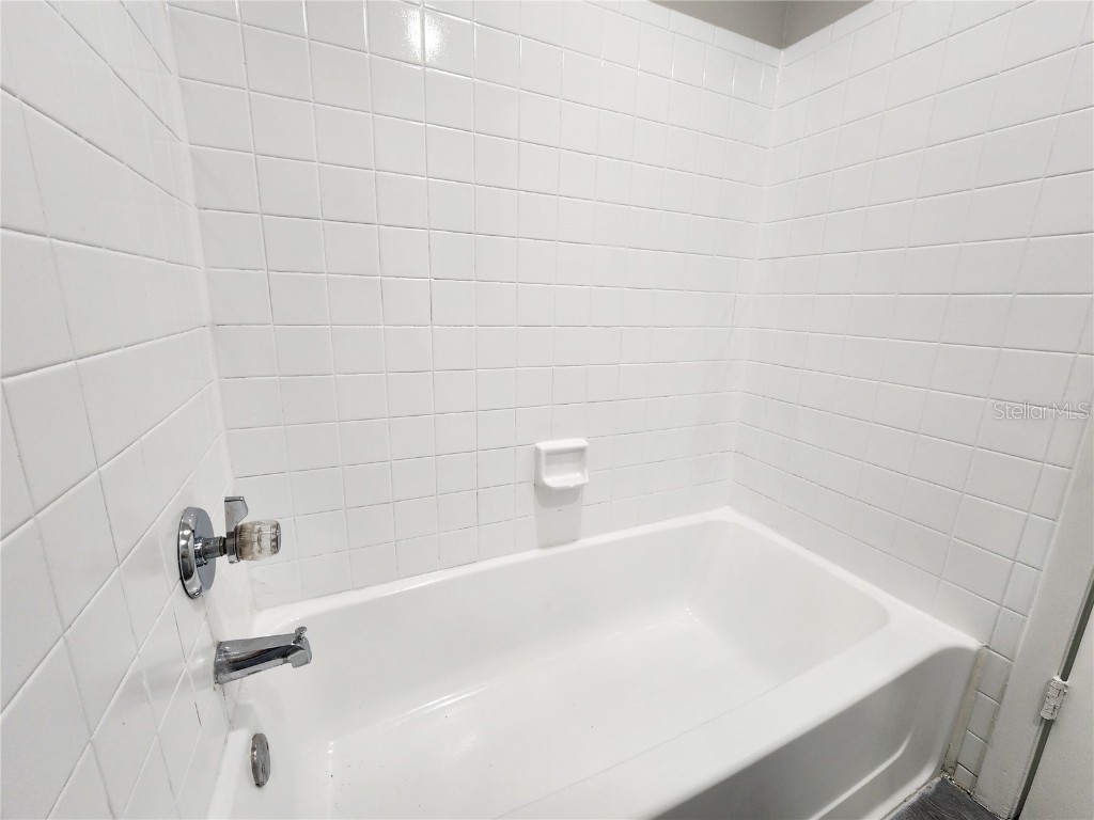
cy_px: 410
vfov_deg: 89.9
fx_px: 411
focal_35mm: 13
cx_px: 547
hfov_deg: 106.2
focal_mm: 2.2
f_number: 2.2
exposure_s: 1/60
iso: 125
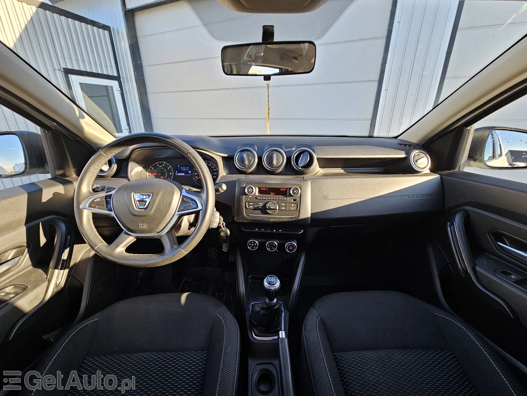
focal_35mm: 13
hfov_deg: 106.2
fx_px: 198
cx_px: 264
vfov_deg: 89.9
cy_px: 198
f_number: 2.2
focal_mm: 2.2
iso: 50
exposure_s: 1/102
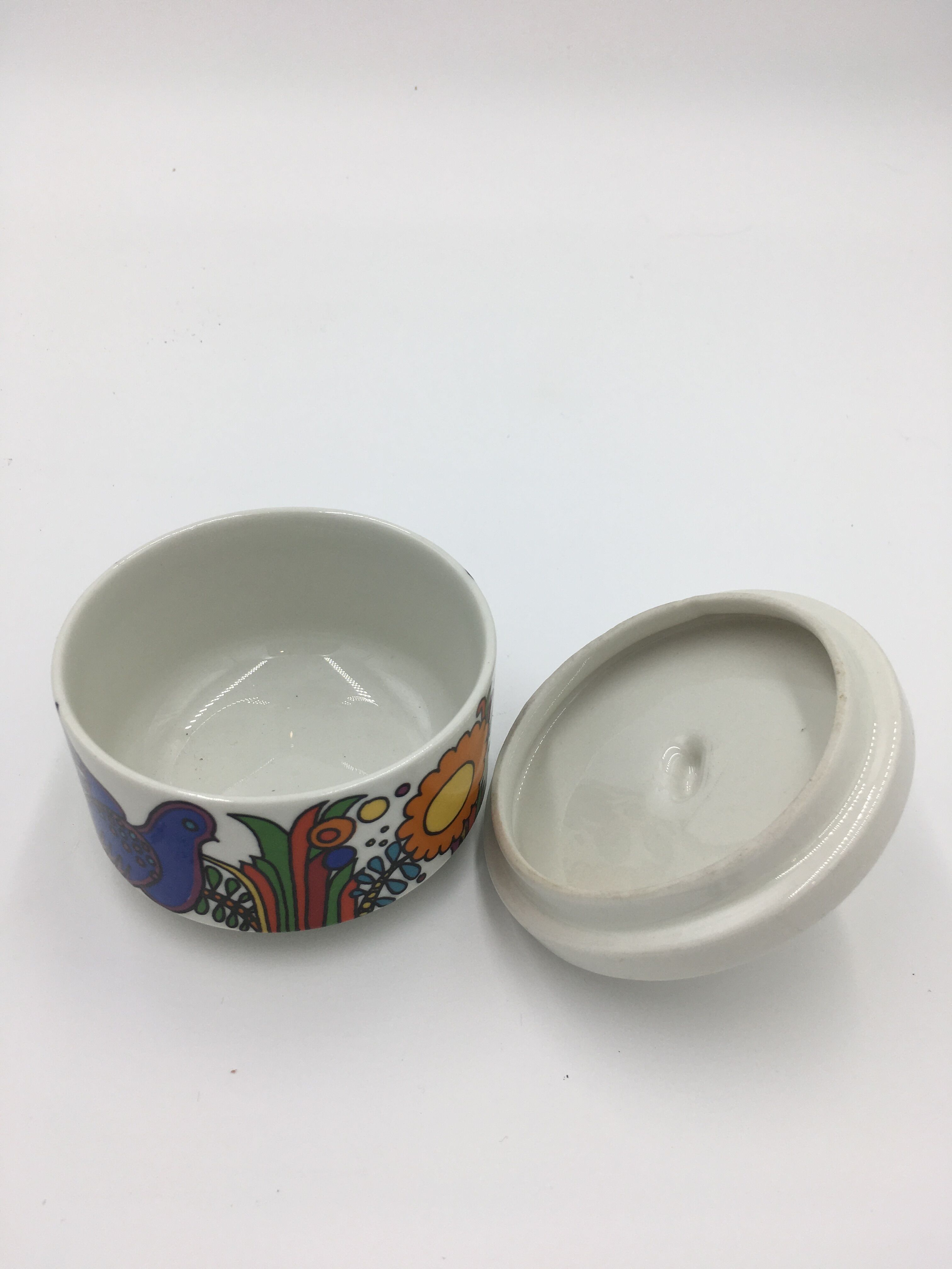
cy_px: 634
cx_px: 476
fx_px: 1063
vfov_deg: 61.7
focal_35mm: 29
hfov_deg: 48.2
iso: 25
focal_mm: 4.15
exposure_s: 1/254
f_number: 2.2
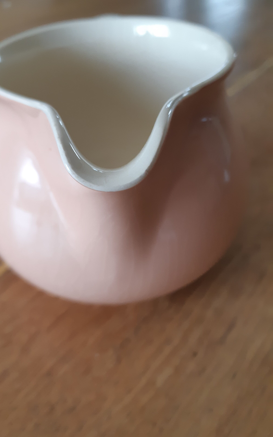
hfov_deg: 44.3
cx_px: 107
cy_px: 218
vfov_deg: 66.5
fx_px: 333
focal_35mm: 28
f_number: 1.7
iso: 160
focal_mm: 3.93
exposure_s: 1/50
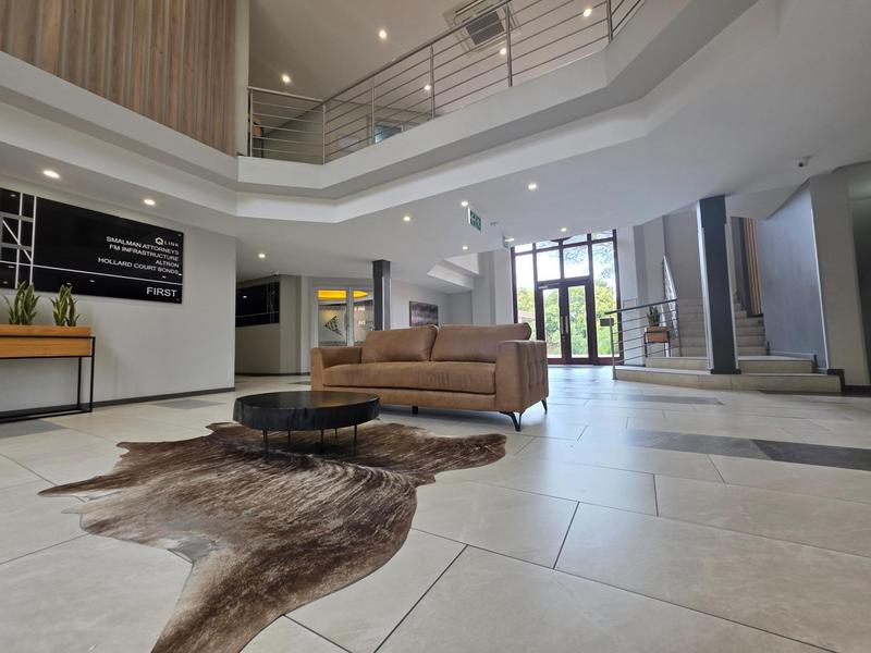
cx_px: 436
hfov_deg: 106.2
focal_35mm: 13
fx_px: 327
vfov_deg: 89.9
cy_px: 326
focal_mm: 2.2
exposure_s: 1/100
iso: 50
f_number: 1.9
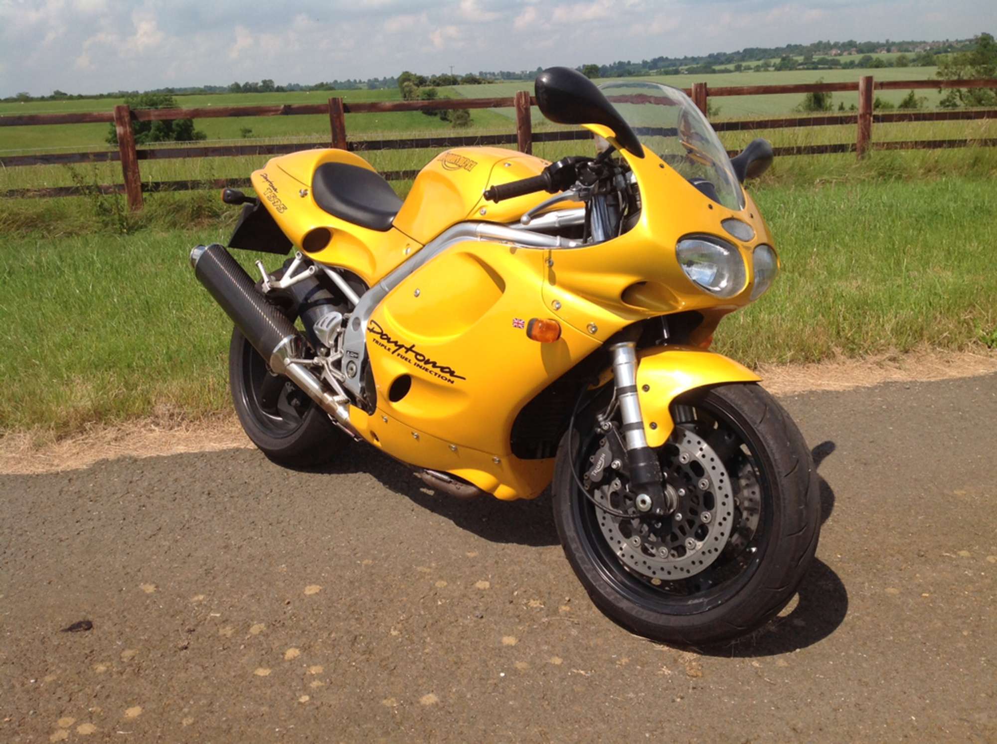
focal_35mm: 35
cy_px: 372
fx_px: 1006
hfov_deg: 52.7
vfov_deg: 40.6
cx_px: 498
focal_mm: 4.28
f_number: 2.4
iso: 50
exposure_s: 1/2519
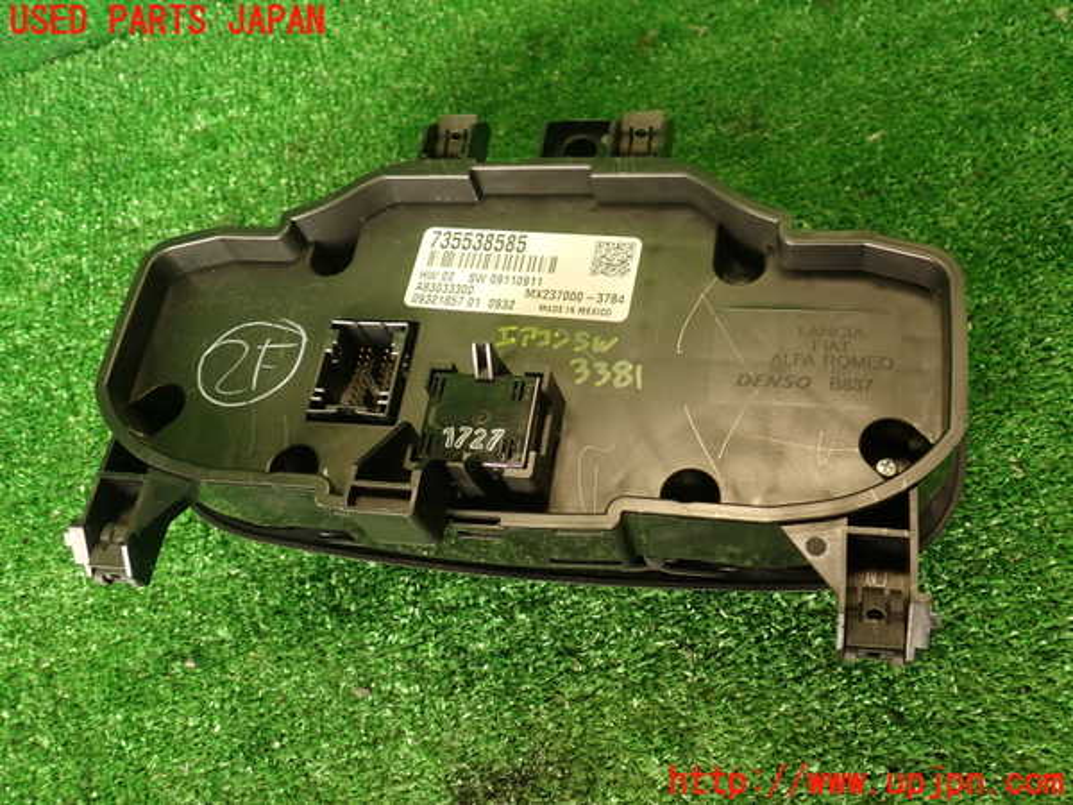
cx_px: 536
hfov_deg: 56.8
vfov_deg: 44.2
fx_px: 992
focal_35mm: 32
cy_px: 402
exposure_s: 1/40
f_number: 2.4
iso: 200
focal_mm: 5.79
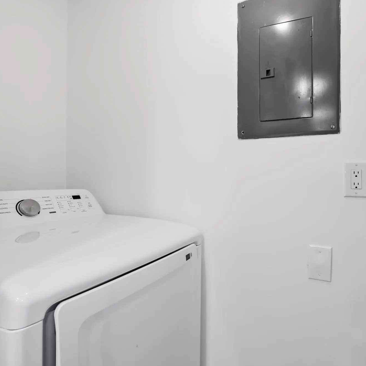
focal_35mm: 21
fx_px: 251
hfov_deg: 70.3
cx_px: 241
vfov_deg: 72.1
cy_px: 183
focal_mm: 16
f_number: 8
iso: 1600
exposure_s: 1/4
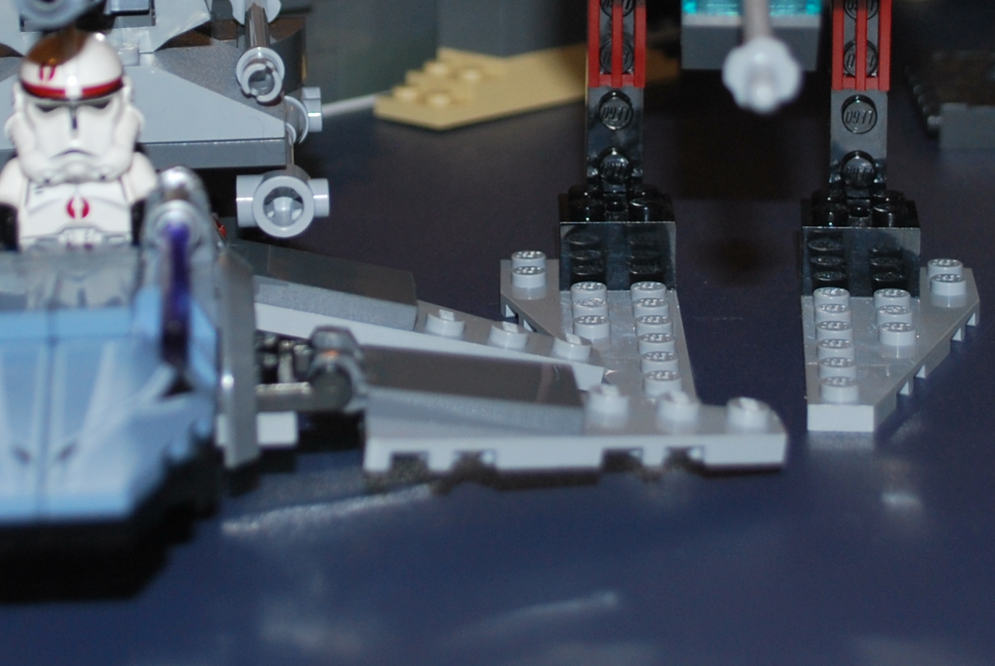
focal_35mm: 110
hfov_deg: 18.5
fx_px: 3044
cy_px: -91
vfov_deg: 12.3
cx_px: 374
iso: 200
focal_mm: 26
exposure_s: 1/60
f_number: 4.5
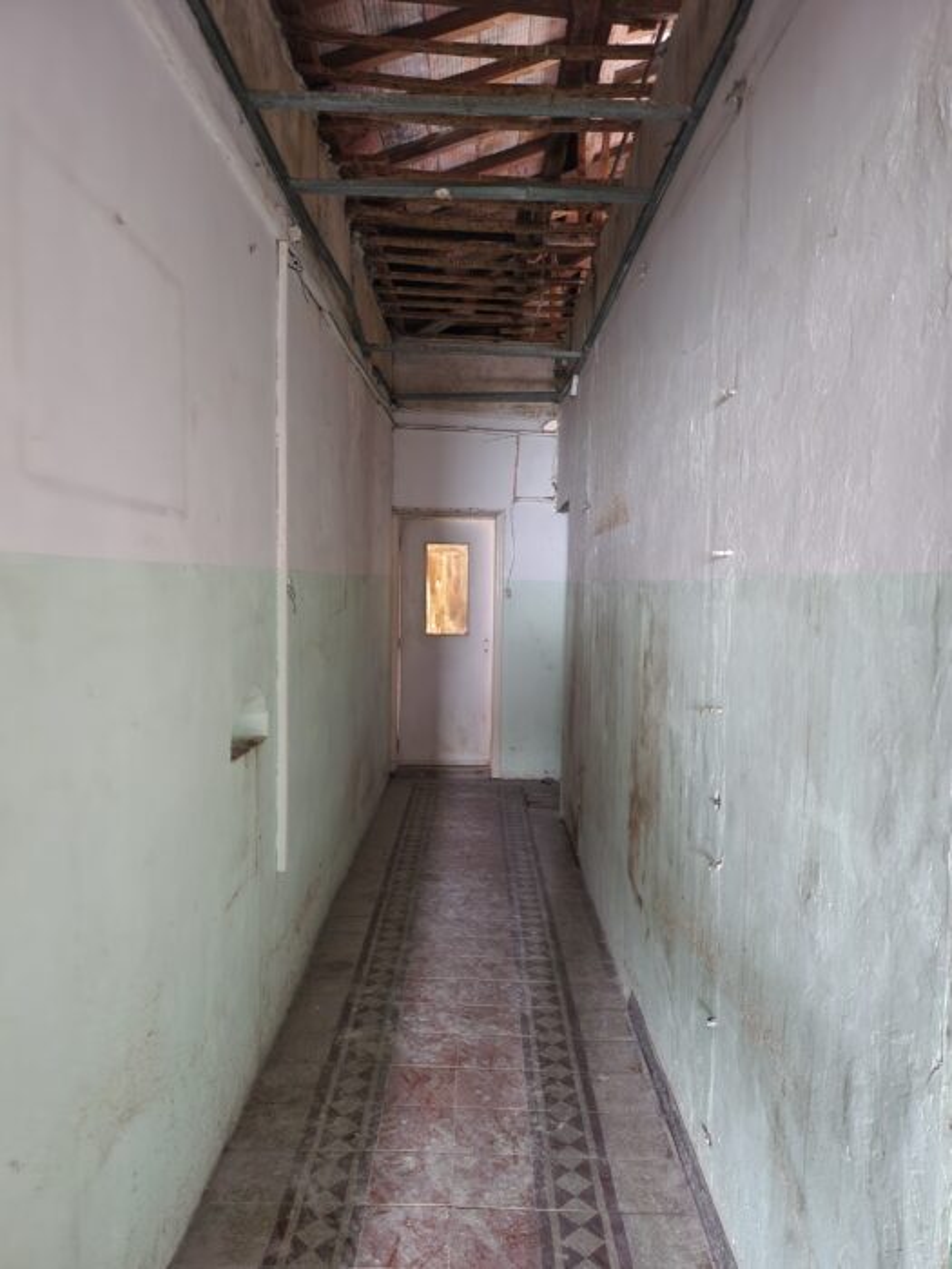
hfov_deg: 56.8
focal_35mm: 24
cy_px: 634
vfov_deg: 71.6
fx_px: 880
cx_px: 476
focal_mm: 5
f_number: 1.8
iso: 640
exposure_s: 1/10
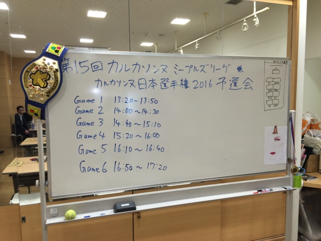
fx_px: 269
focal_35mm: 29
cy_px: 120
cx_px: 160
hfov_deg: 61.7
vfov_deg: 48.2
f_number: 2.2
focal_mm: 4.15
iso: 64
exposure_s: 1/30
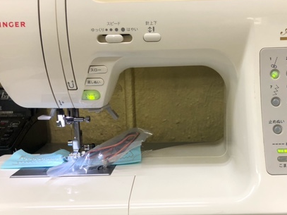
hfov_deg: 42.7
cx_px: 176
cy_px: 119
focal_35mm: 44
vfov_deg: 32.8
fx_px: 365
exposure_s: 1/33
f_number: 1.8
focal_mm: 4
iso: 32
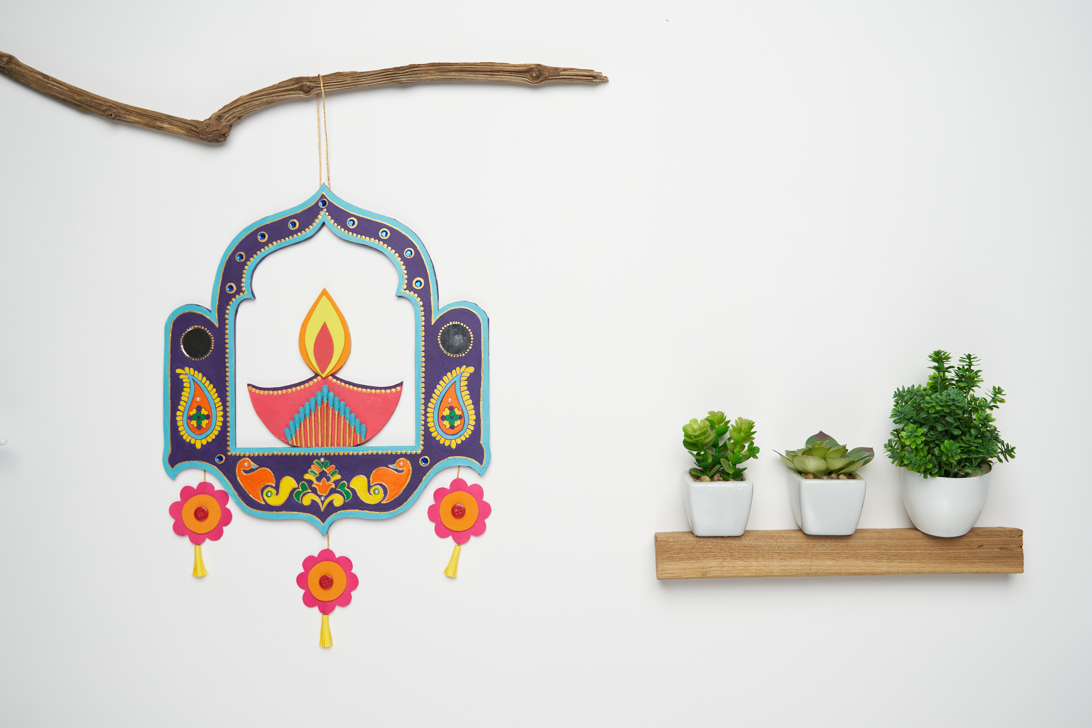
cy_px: 364
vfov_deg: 37.9
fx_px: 1062
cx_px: 546
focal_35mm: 35
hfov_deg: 54.4
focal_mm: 35
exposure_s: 1/50
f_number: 5
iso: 640
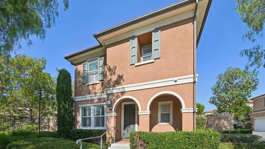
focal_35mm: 13
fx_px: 91
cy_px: 77
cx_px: 130
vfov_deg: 78.4
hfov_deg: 110.8
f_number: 22
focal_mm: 12
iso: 250
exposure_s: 1/50
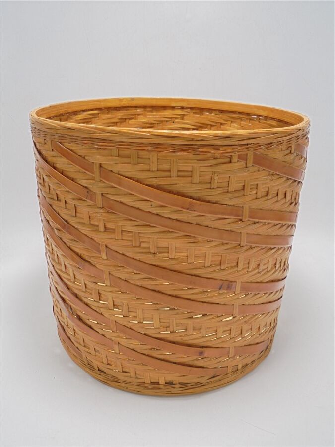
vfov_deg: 61.7
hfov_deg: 48.2
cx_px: 168
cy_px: 224
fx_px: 374
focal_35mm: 29
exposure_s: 1/50
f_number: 3.7
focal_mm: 5.3
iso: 100
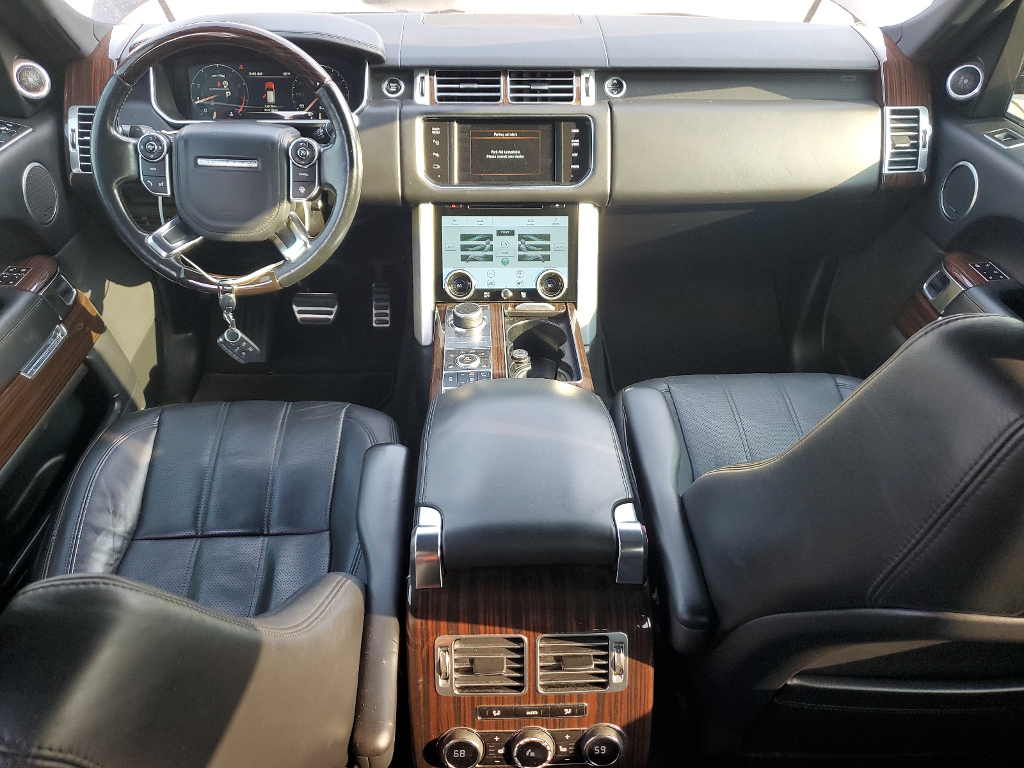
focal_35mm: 26
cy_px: 384
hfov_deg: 67.3
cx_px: 512
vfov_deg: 53.1
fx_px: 769
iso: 80
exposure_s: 1/120
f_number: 1.5
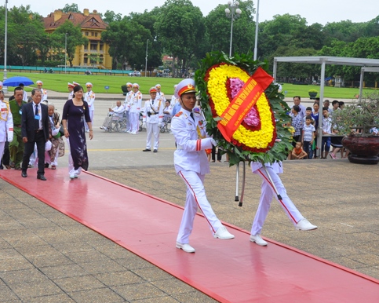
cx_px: 164
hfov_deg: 33.0
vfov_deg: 26.6
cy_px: 132
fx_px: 639
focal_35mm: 57
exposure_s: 1/400
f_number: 10
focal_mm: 26
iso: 400
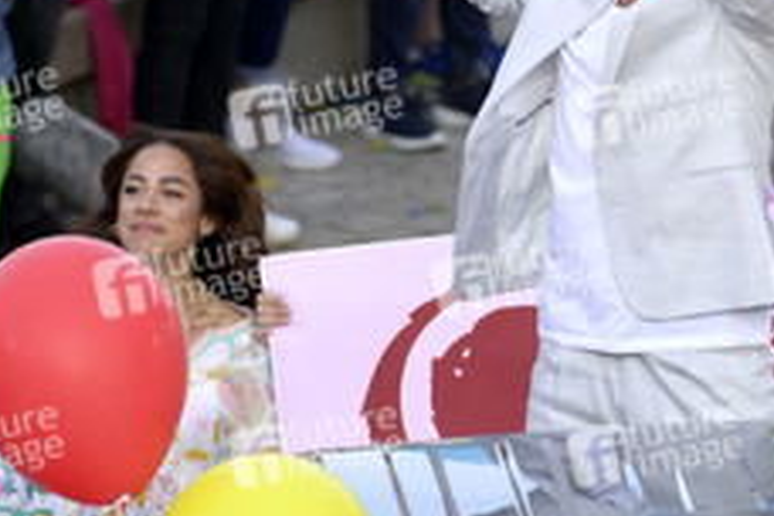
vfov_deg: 1.5
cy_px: 24
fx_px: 19134
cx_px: 565
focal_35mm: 890
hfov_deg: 2.3
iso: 1250
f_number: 7.1
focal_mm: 450
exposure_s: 1/640
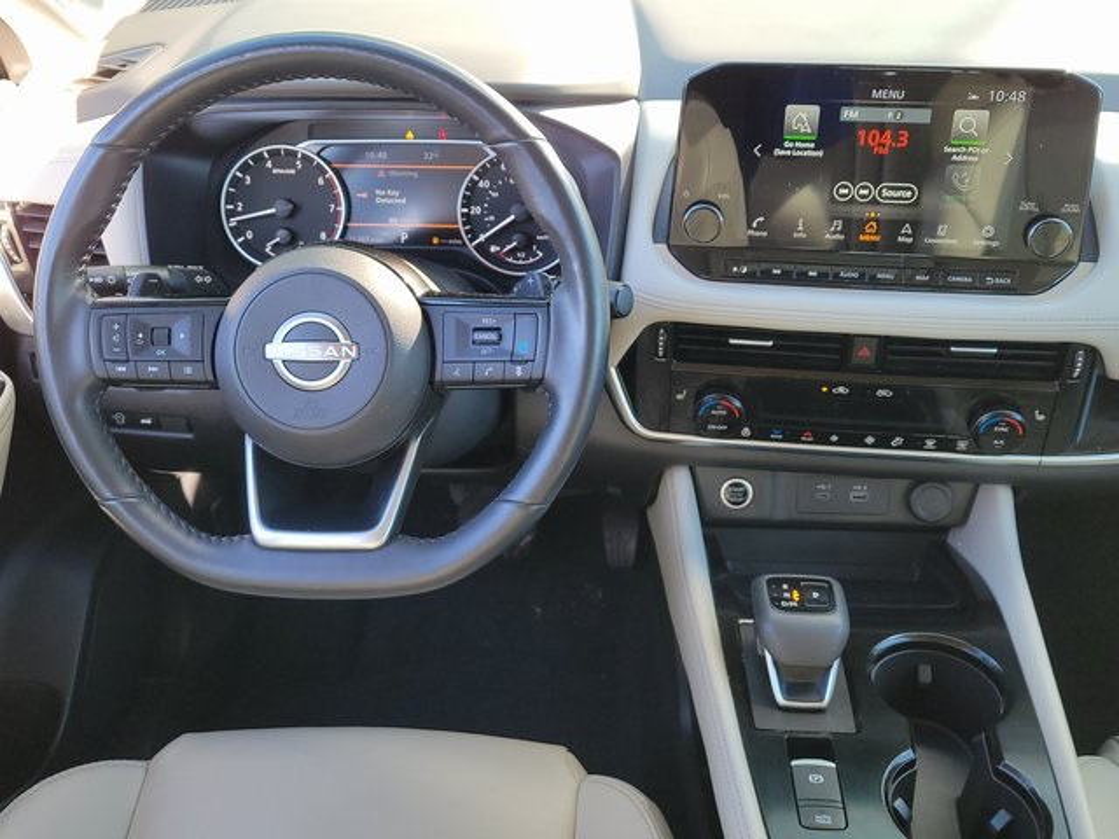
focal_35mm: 26
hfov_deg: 67.3
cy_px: 420
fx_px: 840
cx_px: 560
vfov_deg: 53.1
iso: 64
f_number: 1.8
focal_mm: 5.4
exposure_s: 1/120
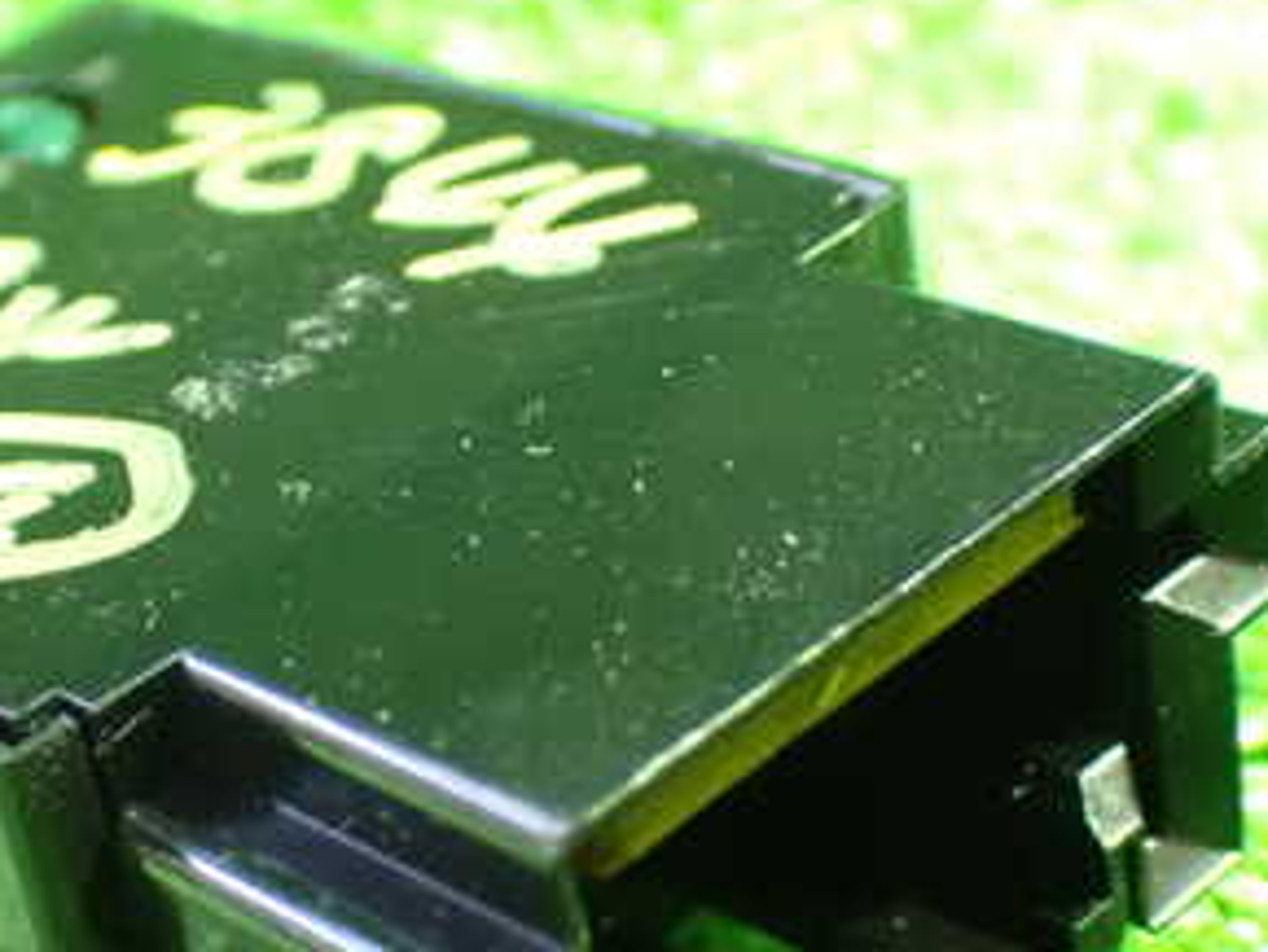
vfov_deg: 17.4
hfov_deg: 22.8
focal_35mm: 85
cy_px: 570
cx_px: 294
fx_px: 3115
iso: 1600
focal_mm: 7.31
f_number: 2.8
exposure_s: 1/10
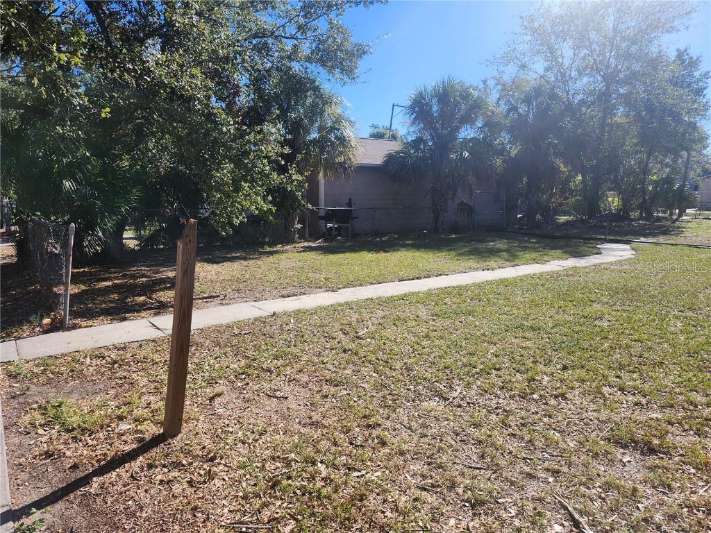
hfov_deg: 73.9
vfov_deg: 58.9
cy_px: 266
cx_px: 356
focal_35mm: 23
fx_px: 472
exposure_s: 1/1087
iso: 25
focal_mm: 5.54
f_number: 1.8
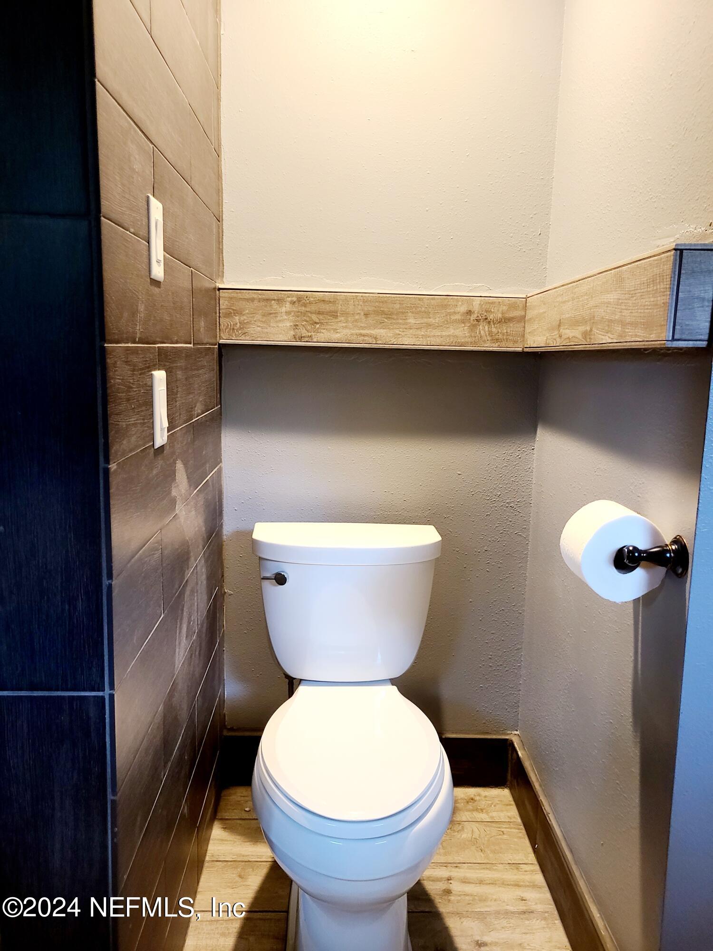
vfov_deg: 67.3
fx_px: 714
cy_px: 476
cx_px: 356
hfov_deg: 53.1
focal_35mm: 26
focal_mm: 5.4
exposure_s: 1/40
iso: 250
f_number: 1.8
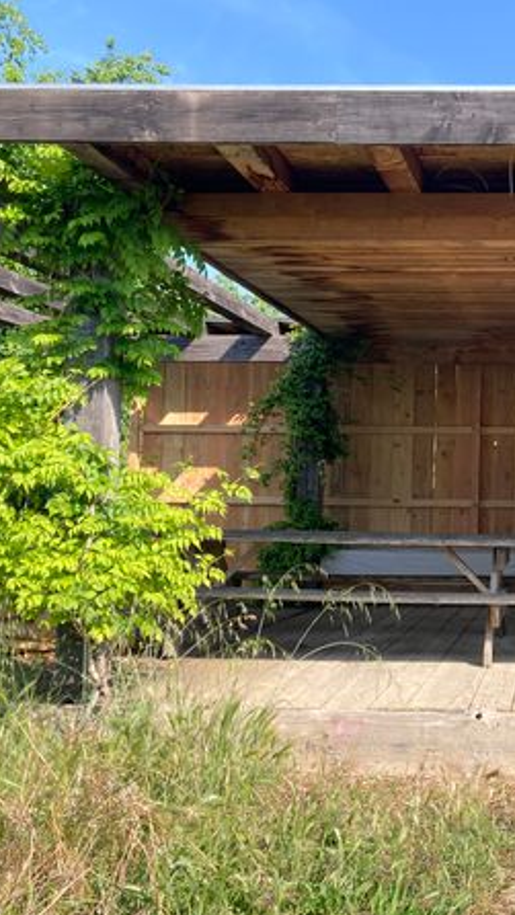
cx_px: 546
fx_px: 995
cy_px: 458
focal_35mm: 41
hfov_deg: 27.0
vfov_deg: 49.4
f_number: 1.8
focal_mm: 3.99
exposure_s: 1/615
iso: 20
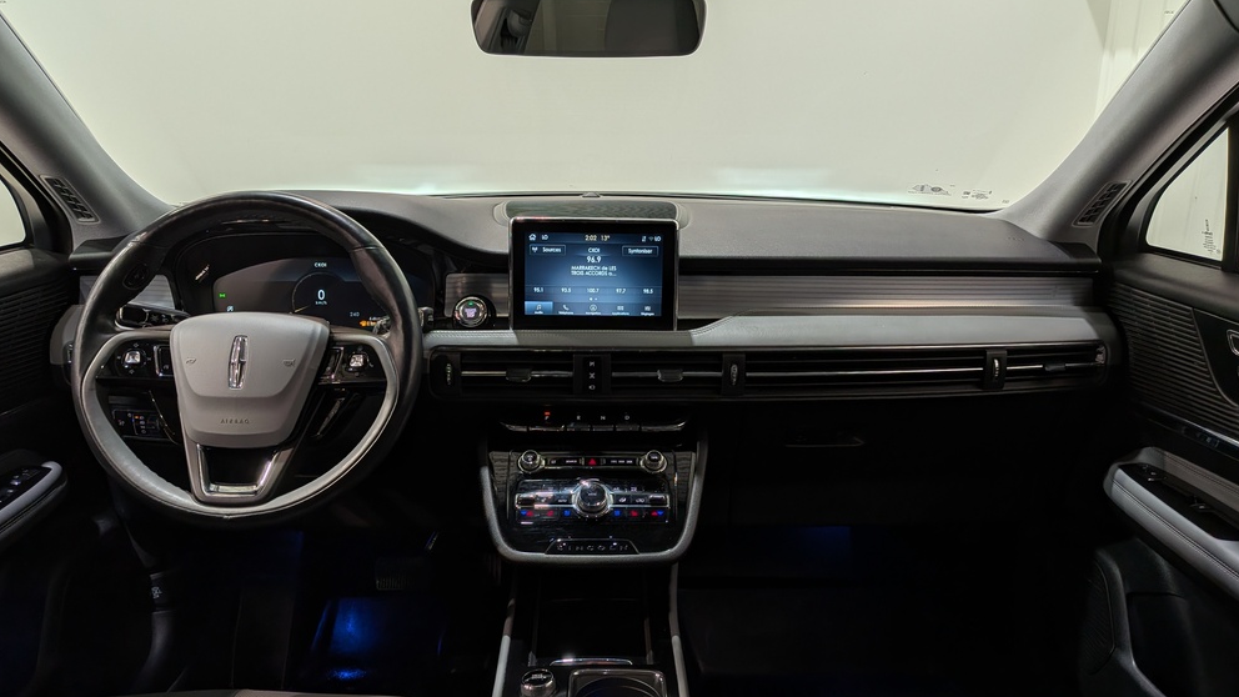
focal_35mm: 27
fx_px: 887
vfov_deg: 42.9
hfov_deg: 69.9
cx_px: 616
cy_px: 348
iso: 26
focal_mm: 4.53
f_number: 1.7
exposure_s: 1/128
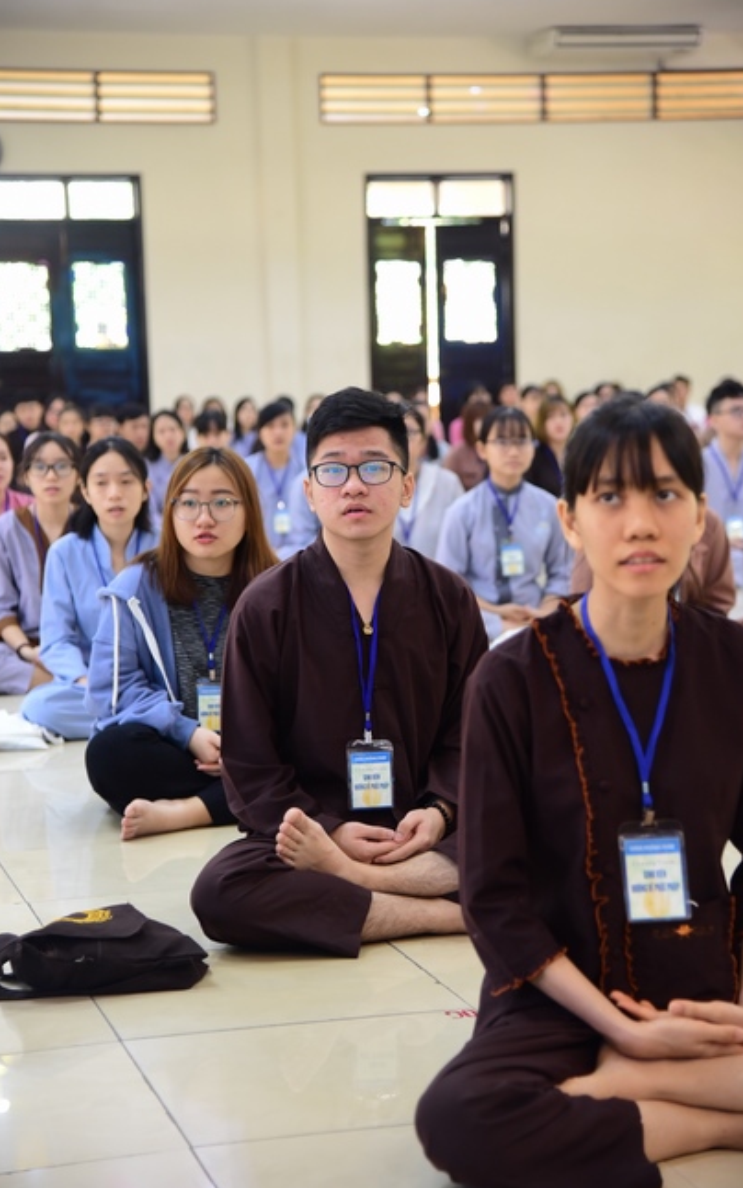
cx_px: 364
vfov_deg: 25.8
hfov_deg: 16.3
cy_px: 596
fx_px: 2591
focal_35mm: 80
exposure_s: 1/40
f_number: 4
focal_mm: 78
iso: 1600
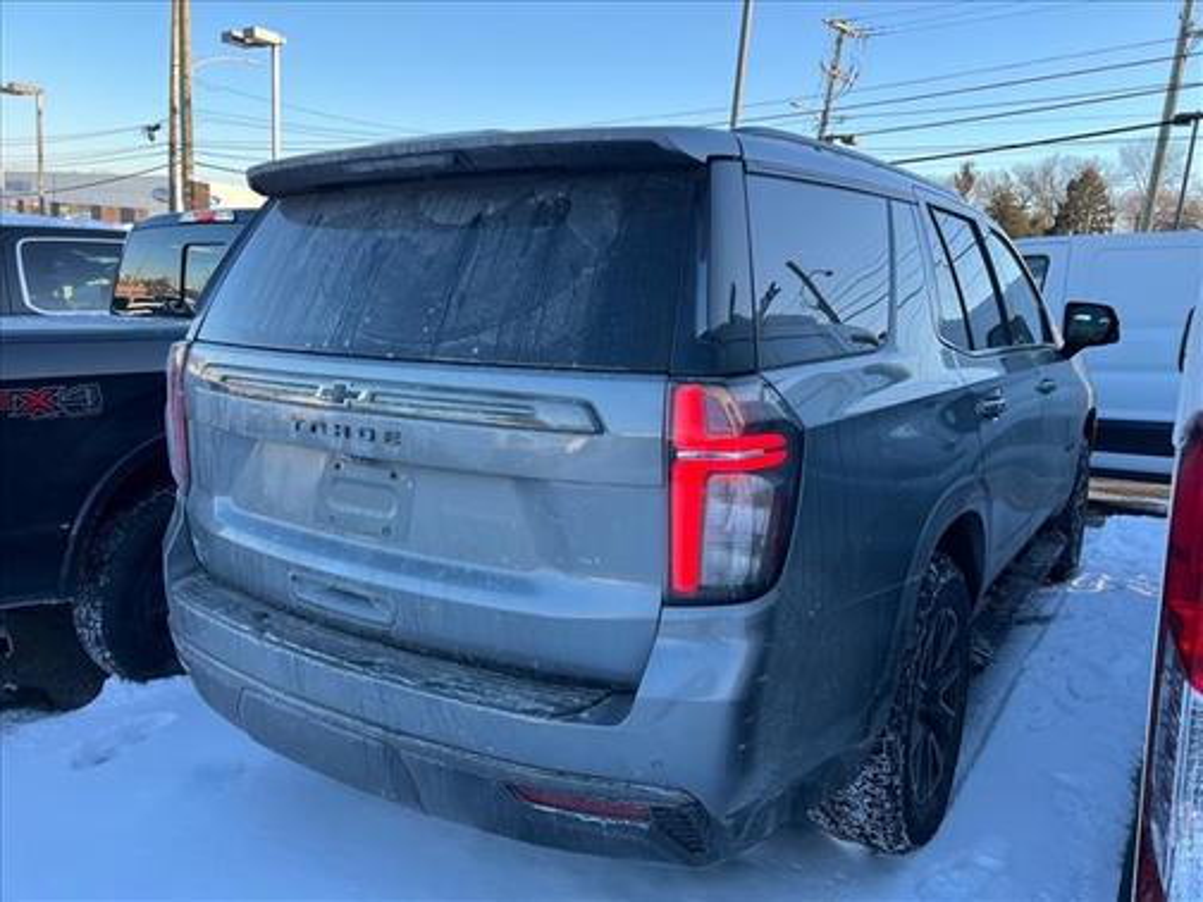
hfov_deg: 67.3
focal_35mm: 26
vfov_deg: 53.1
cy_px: 451
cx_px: 602
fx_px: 904
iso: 50
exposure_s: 1/476
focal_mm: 5.7
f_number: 1.5
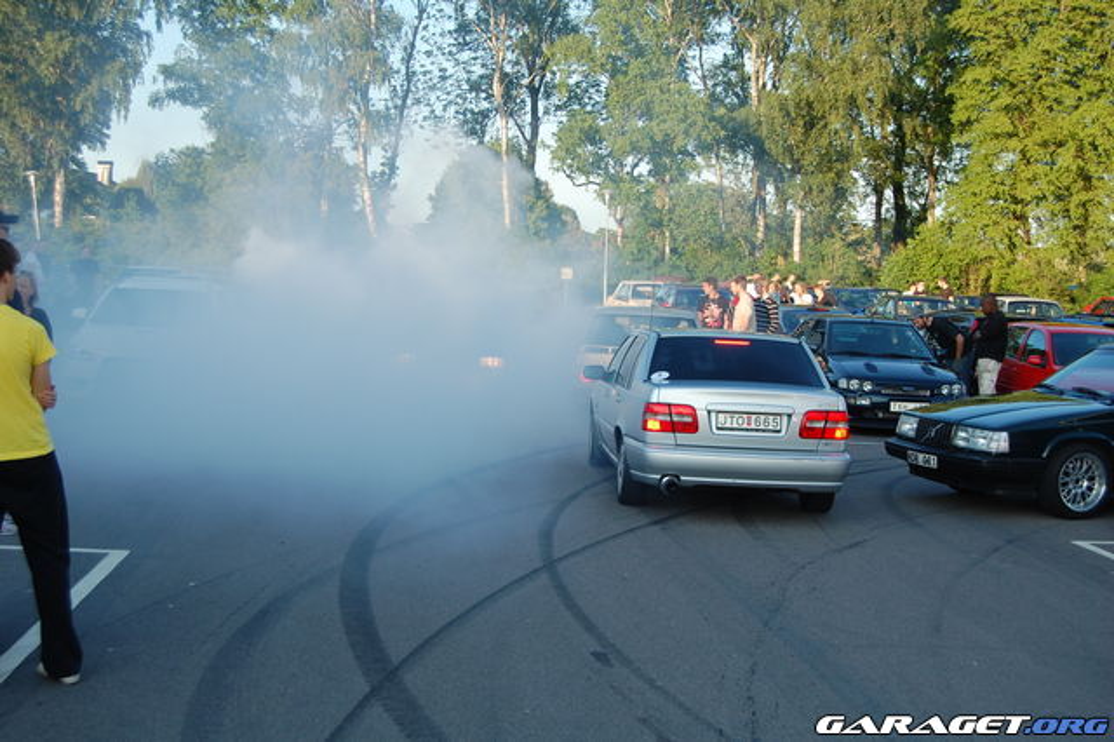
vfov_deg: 25.7
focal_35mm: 52
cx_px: 557
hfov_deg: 37.9
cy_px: 371
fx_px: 1624
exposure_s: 1/160
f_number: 7.1
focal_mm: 35
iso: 200
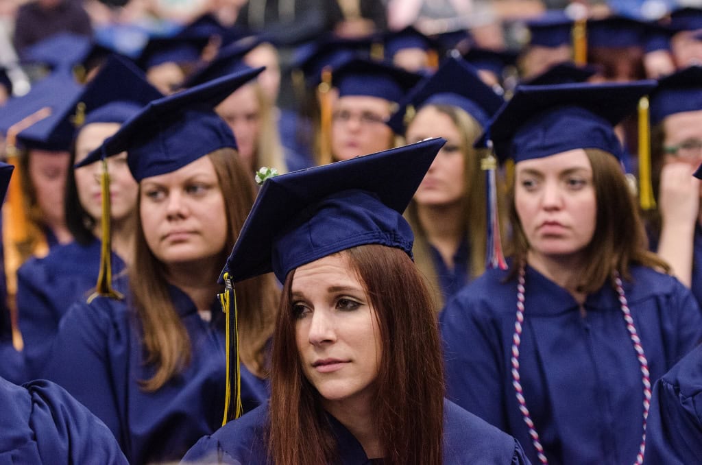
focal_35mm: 129
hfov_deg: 15.9
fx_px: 2510
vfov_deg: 10.6
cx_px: 351
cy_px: 232
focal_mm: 86
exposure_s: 1/320
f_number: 3.2
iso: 3200
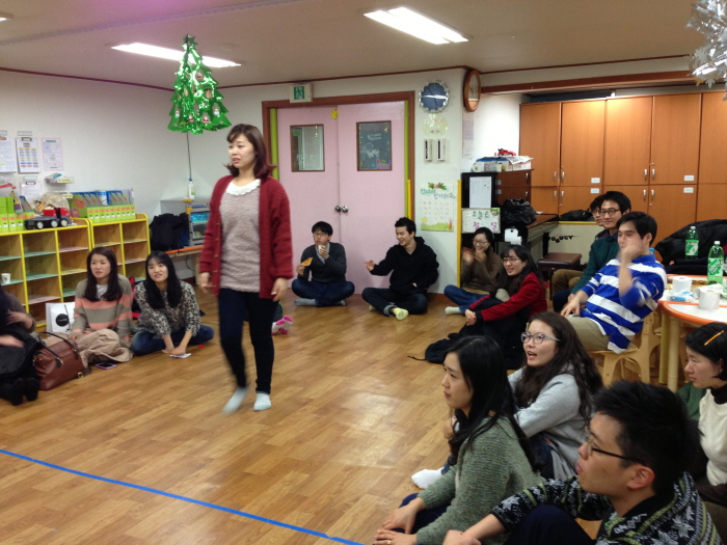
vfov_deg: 42.9
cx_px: 364
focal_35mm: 33
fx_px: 693
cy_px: 272
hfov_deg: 55.4
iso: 125
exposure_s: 1/20
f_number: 2.4
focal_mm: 4.13
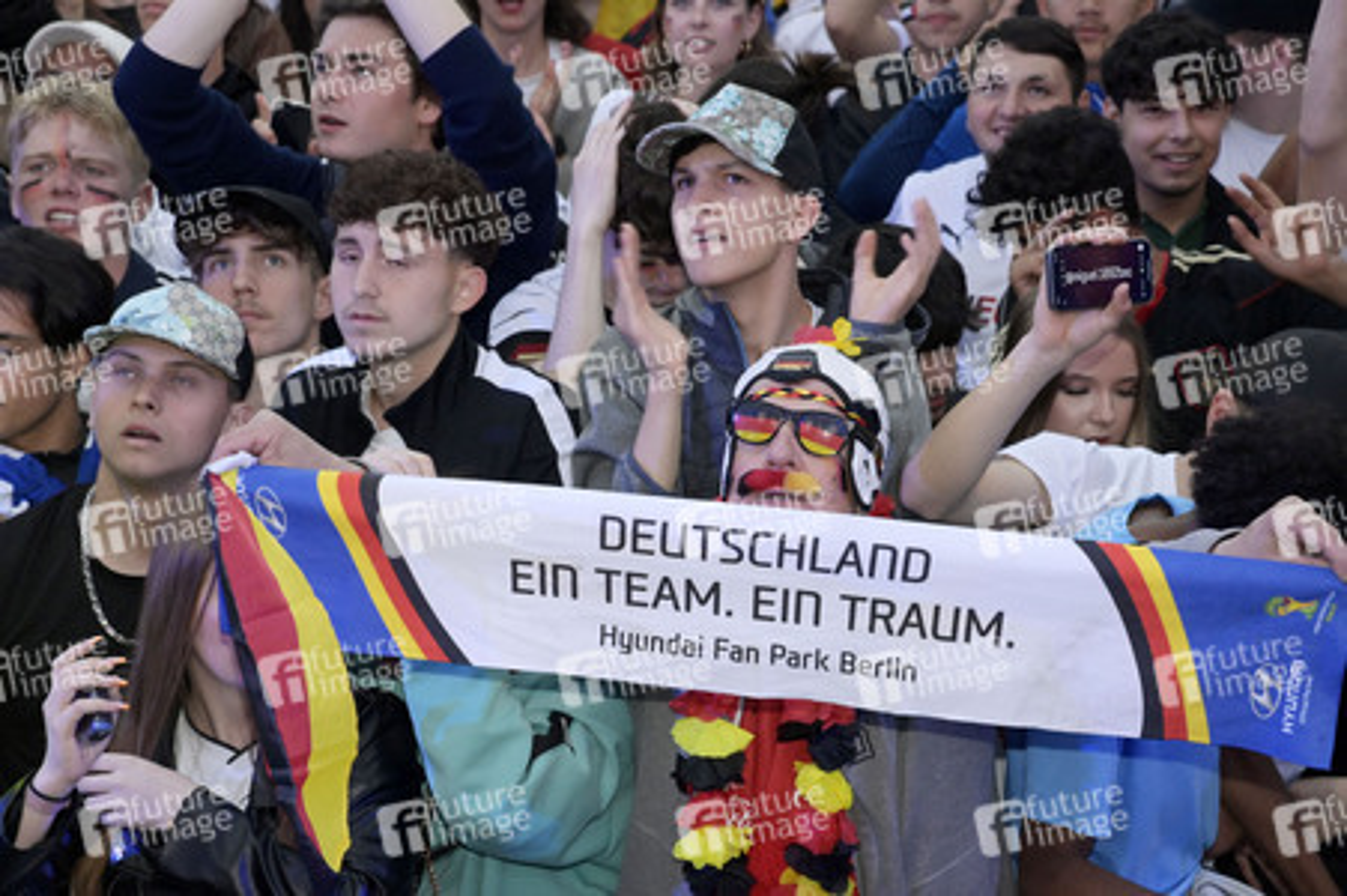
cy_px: 448
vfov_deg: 11.4
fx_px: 4487
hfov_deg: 17.1
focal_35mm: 120
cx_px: 674
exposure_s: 1/250
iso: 8000
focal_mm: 120
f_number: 9
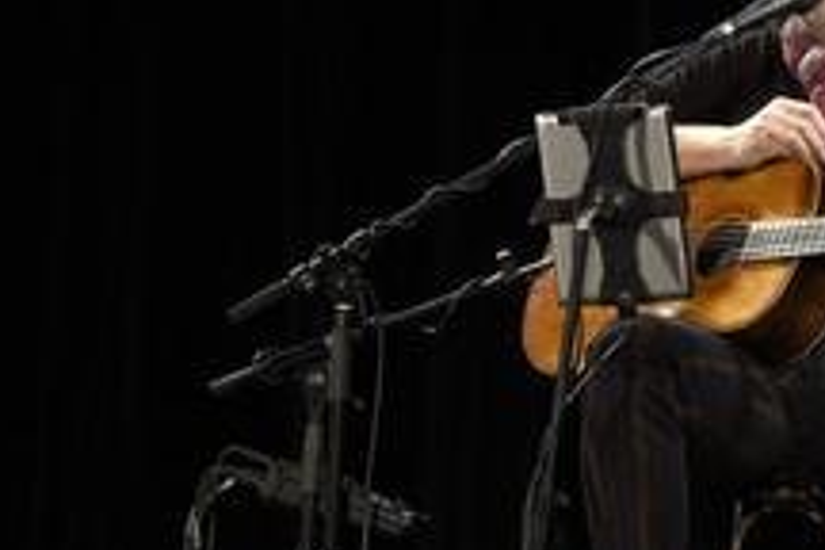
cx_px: 747
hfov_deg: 8.2
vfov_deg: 5.5
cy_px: 260
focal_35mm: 250
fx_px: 5729
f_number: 6.3
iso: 1000
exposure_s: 1/60
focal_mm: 120
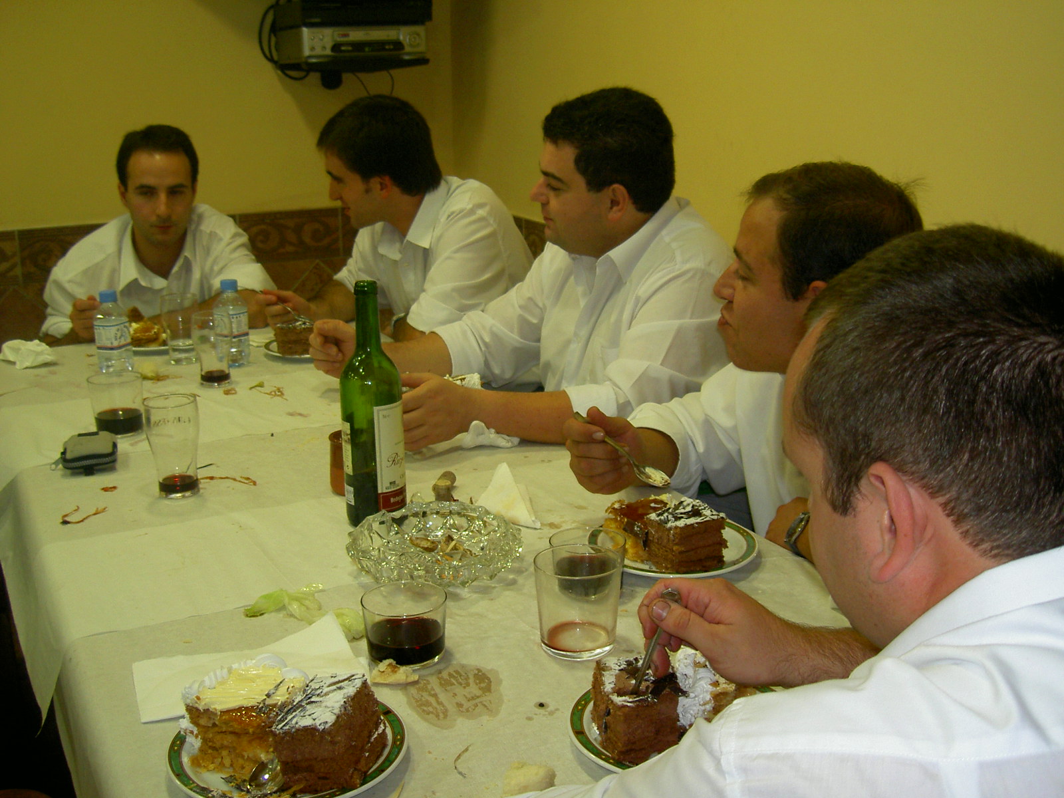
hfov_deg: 47.9
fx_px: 1199
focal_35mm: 39
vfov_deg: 36.8
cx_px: 532
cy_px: 399
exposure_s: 1/59.5
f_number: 2.8
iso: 100
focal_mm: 8
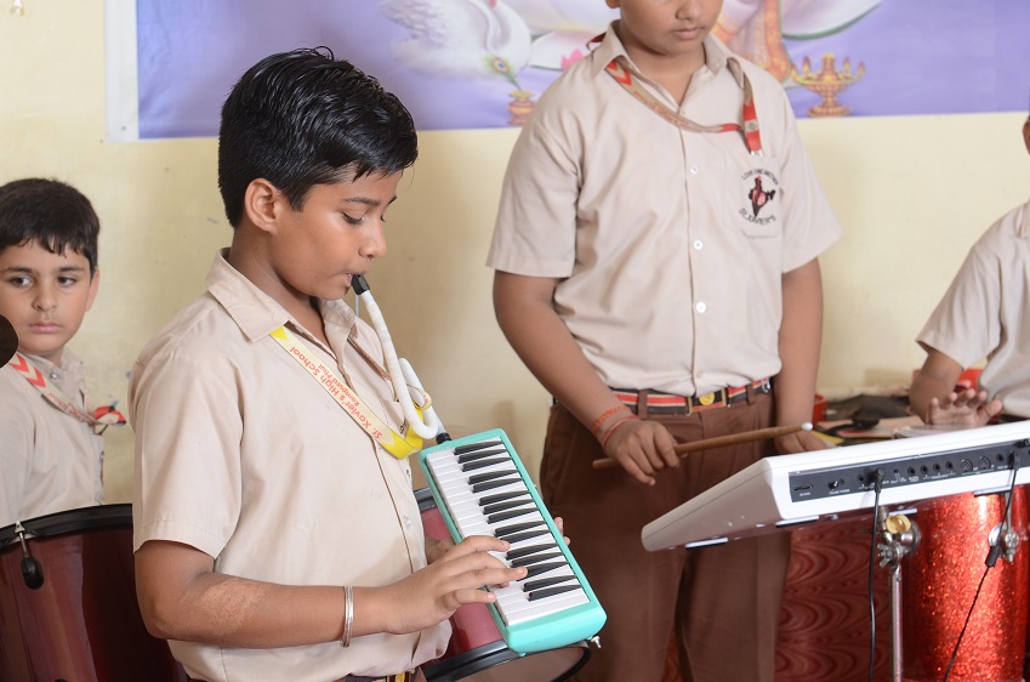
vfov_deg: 11.2
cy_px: 291
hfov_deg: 16.8
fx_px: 3483
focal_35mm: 122
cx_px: 520
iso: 250
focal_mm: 70
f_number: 5.6
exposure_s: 1/125
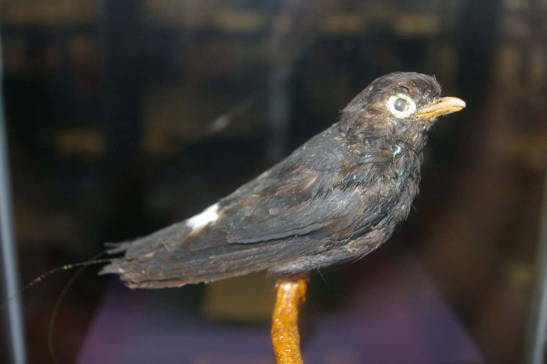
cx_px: 270
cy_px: 179
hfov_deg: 45.4
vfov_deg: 31.2
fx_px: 653
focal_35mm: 43
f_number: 4.5
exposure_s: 1/45
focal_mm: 28
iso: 400
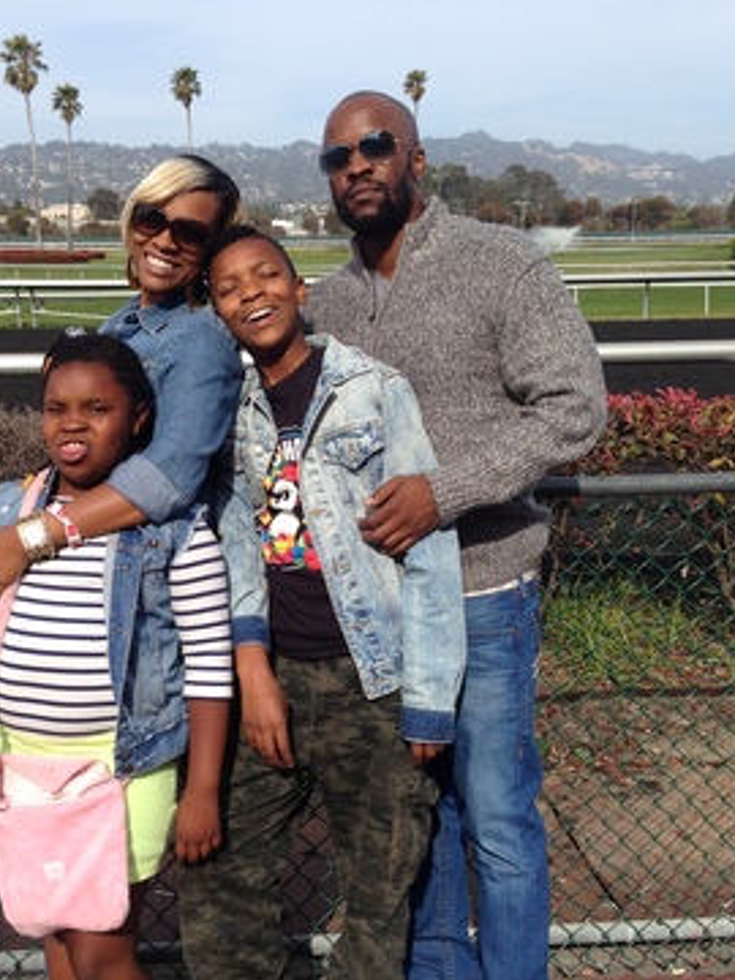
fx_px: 1246
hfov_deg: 32.7
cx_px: 272
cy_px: 547
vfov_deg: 42.9
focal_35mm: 44
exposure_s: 1/1391
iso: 50
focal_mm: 4.12
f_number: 2.4
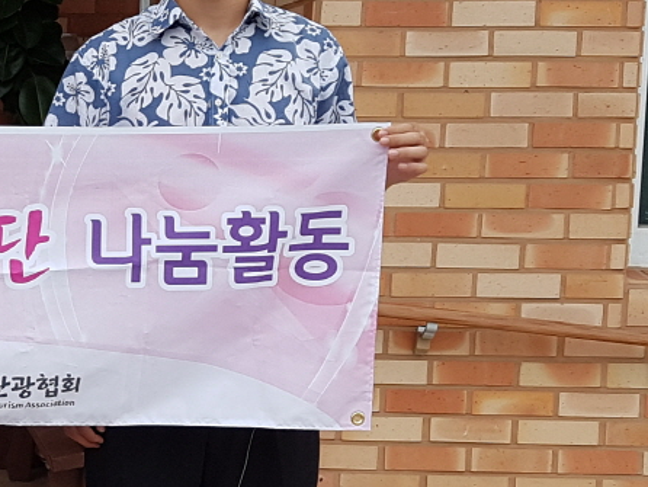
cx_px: -127
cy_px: 321
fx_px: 1761
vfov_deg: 15.7
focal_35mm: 94
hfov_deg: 19.6
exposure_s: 1/718
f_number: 1.7
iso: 50
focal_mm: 4.2
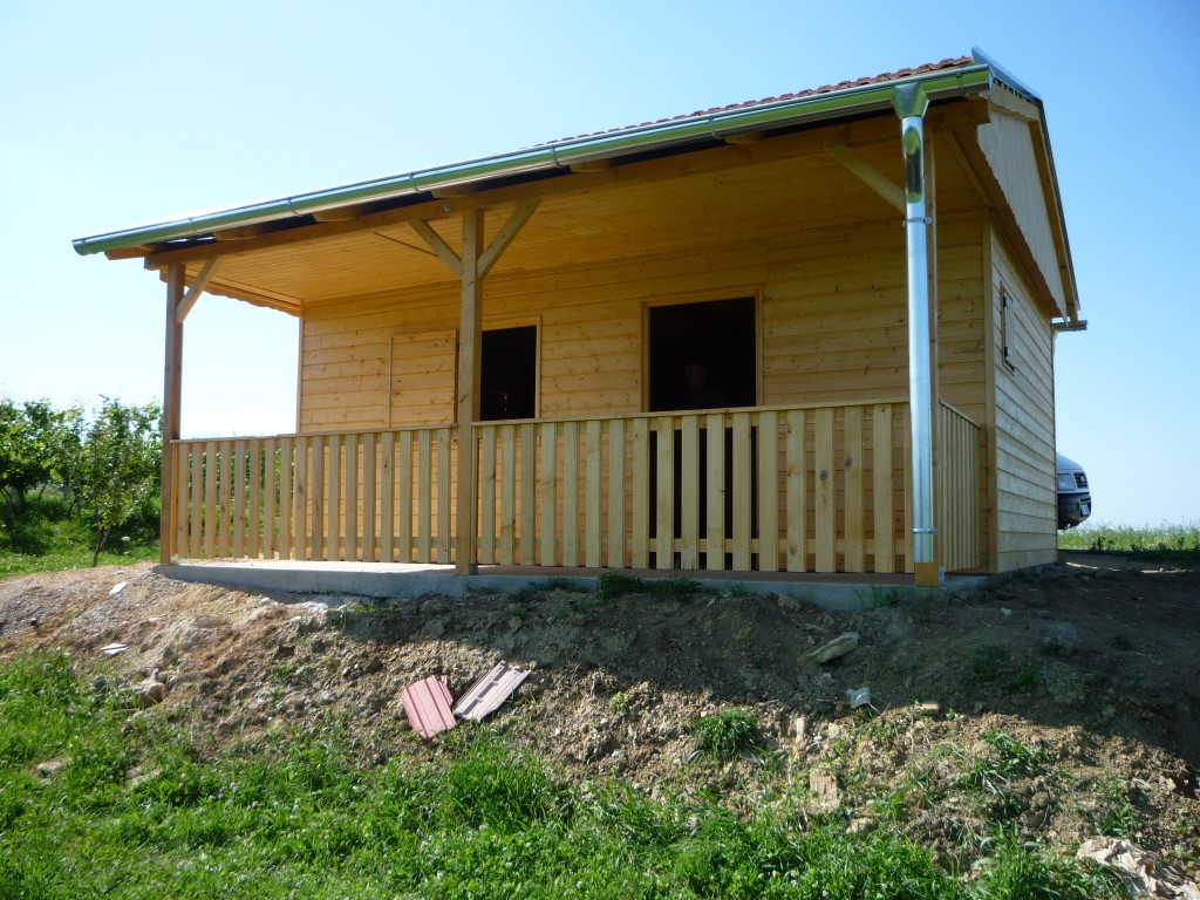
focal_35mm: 30
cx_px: 600
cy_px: 450
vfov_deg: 46.8
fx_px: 1040
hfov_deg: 60.0
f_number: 4
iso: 100
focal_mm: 5.2
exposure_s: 1/400
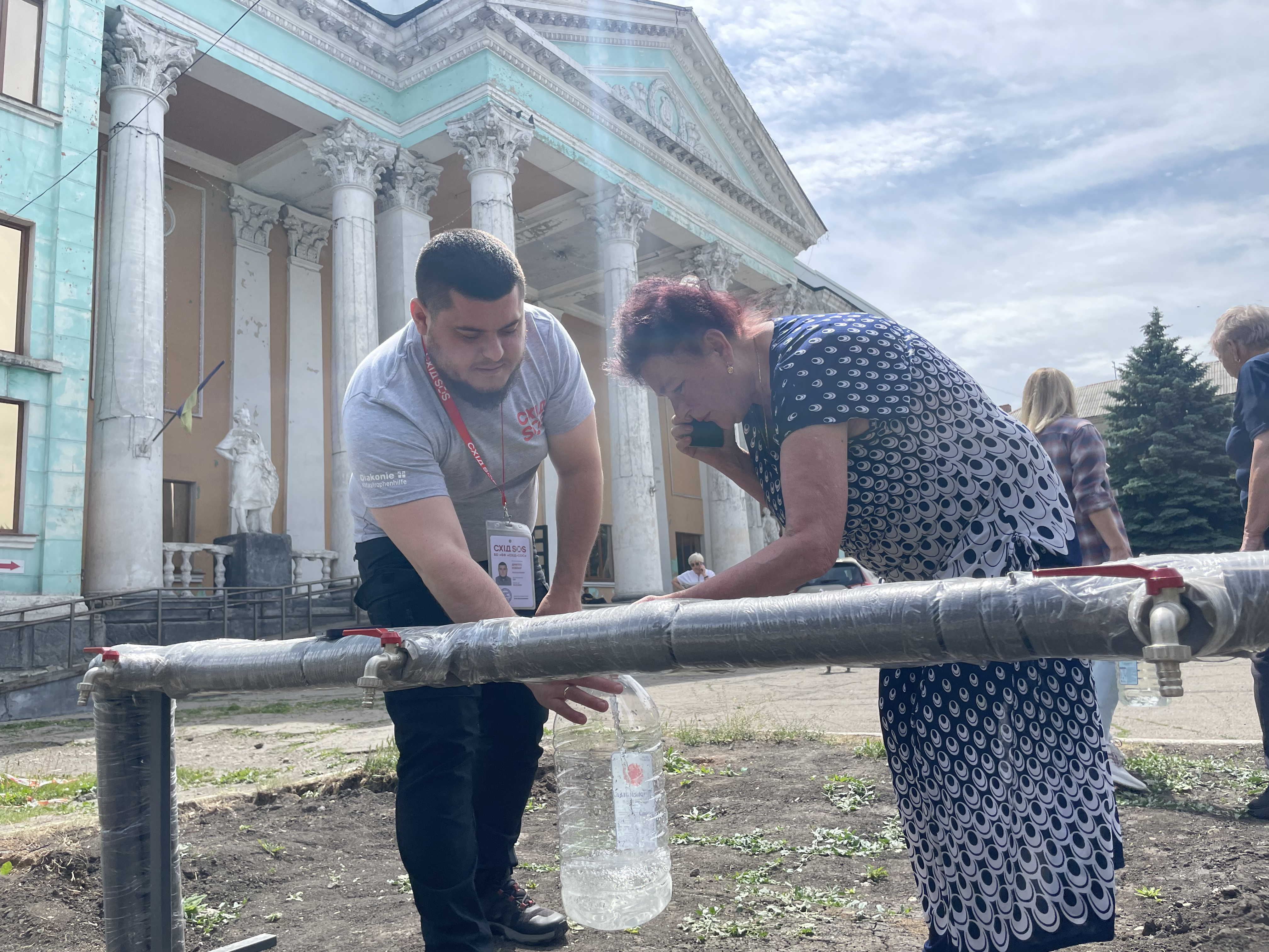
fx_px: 953
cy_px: 476
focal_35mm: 26
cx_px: 634
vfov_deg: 53.1
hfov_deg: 67.3
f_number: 1.6
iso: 32
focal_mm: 4.2
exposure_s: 1/2353
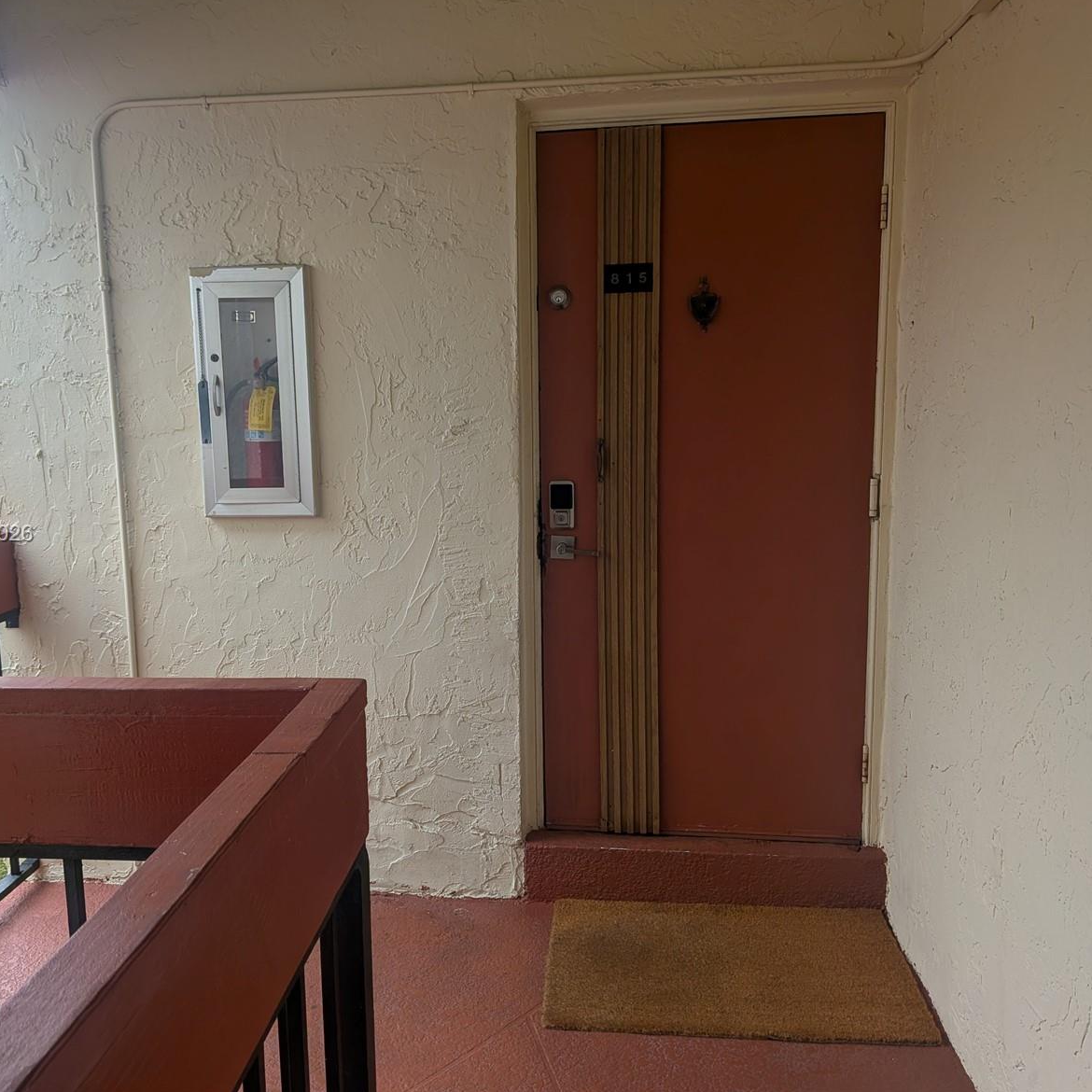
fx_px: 1035
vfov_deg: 55.6
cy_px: 535
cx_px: 489
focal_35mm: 29
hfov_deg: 55.5
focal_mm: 4.53
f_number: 1.7
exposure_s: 1/218
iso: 28
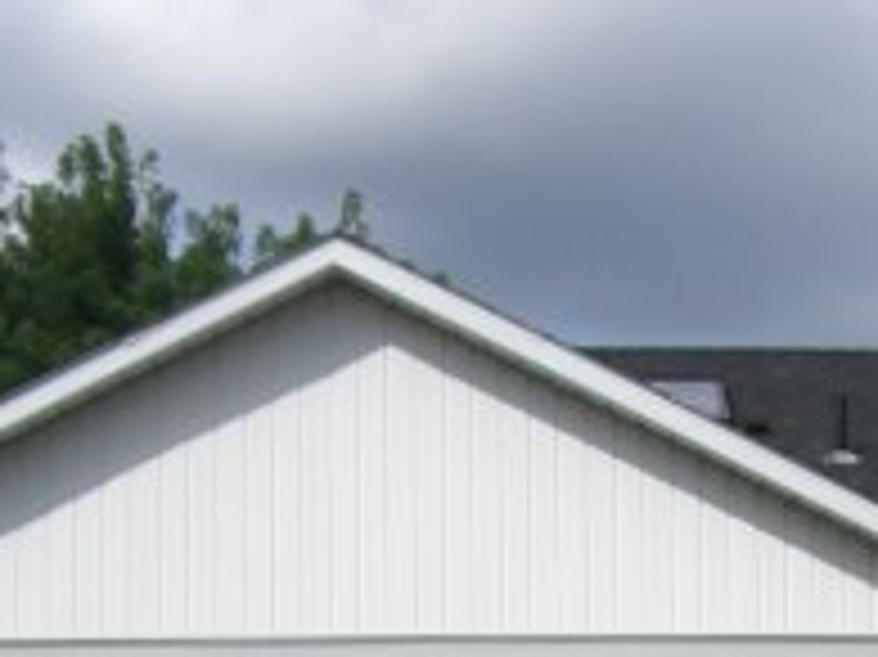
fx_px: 3169
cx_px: 603
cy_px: 990
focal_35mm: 125
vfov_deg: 11.4
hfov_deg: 15.7
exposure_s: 1/800
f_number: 4.3
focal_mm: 6.2
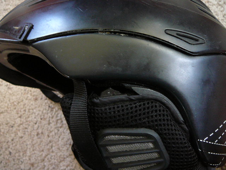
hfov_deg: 52.6
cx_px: 113
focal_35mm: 35
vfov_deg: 40.7
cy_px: 85
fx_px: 229
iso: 200
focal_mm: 5.2
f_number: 2.8
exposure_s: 1/8
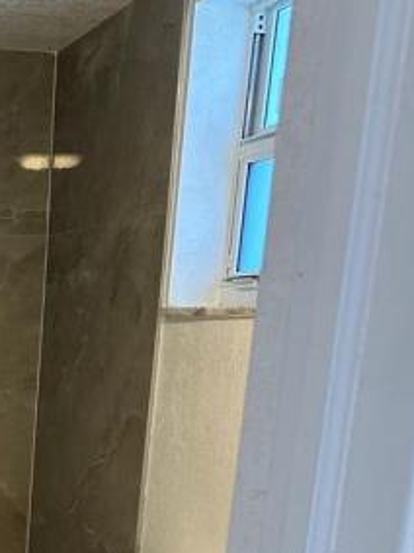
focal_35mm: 61
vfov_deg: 28.5
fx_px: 973
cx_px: -104
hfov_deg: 21.9
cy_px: 625
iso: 125
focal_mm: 6.86
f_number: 1.78
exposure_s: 1/120
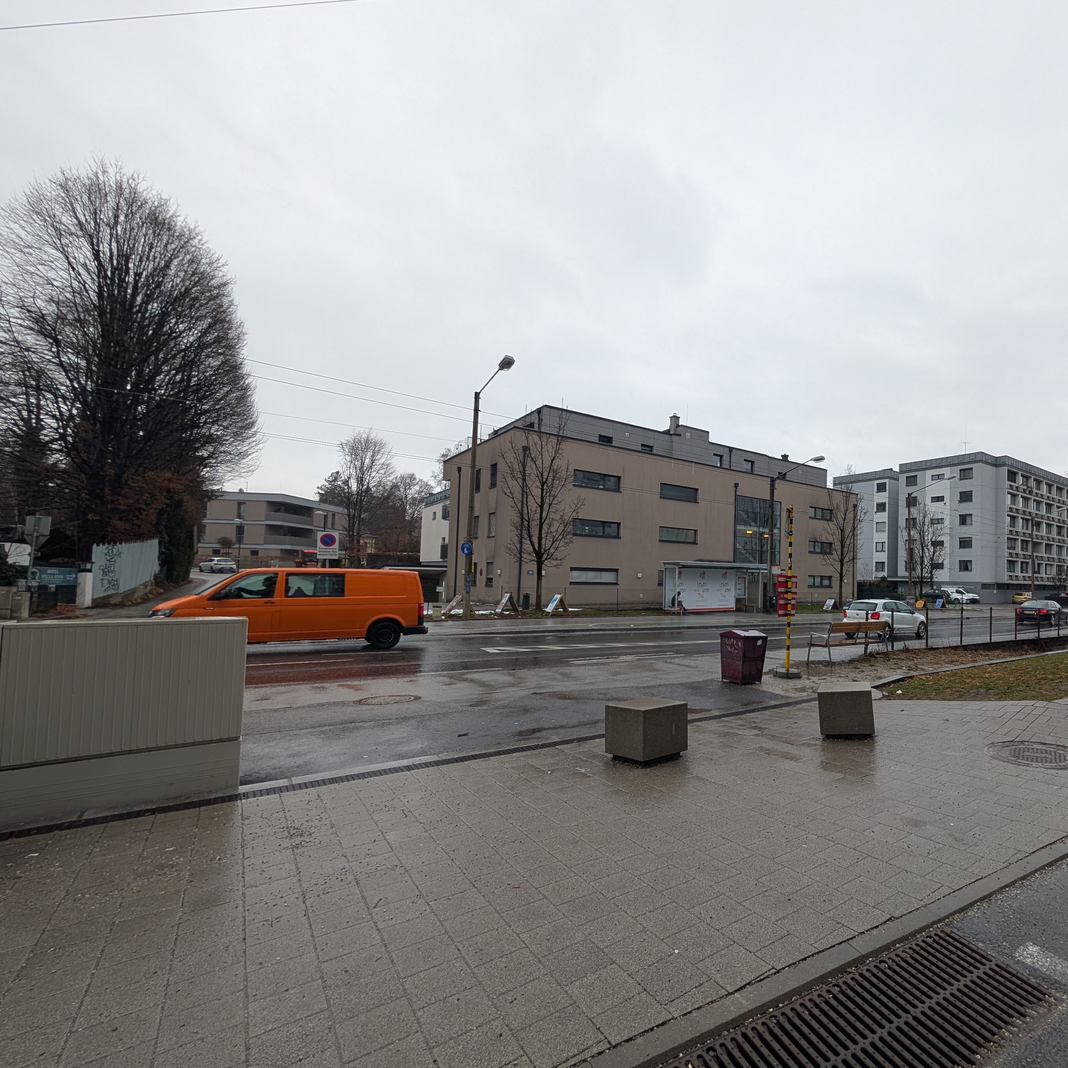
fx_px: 524
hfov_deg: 86.9
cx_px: 737
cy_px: 555
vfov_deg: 91.1
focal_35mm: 15
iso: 58
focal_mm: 2.02
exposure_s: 1/430
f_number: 1.7
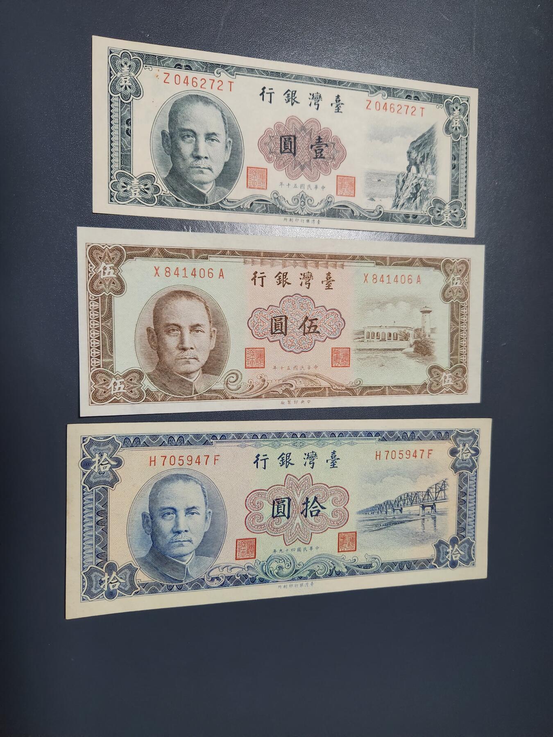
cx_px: 276
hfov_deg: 58.9
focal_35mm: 23
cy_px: 368
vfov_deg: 73.9
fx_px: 490
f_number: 1.8
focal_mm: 5.4
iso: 320
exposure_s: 1/100
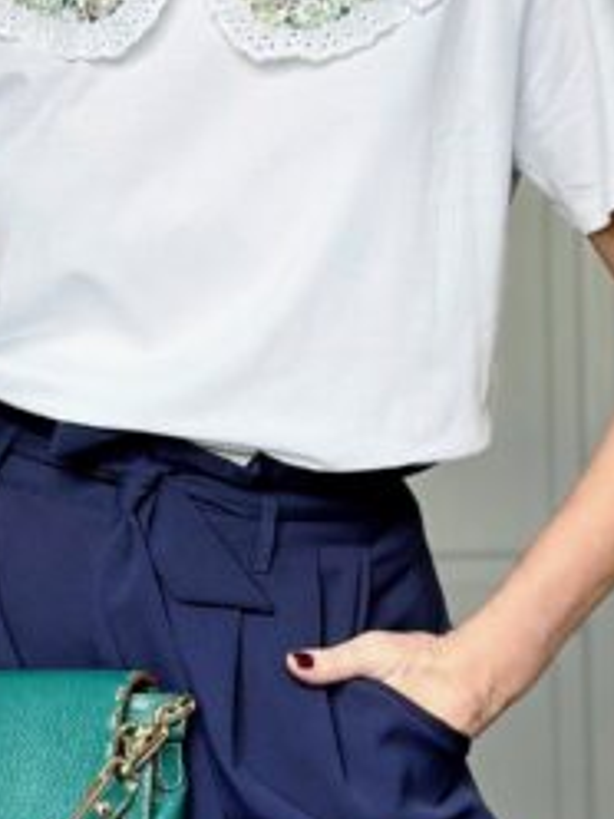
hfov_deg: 11.5
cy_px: 646
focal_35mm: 129
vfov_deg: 15.2
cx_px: 360
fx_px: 3051
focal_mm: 6.9
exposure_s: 1/121
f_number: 1.8
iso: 80
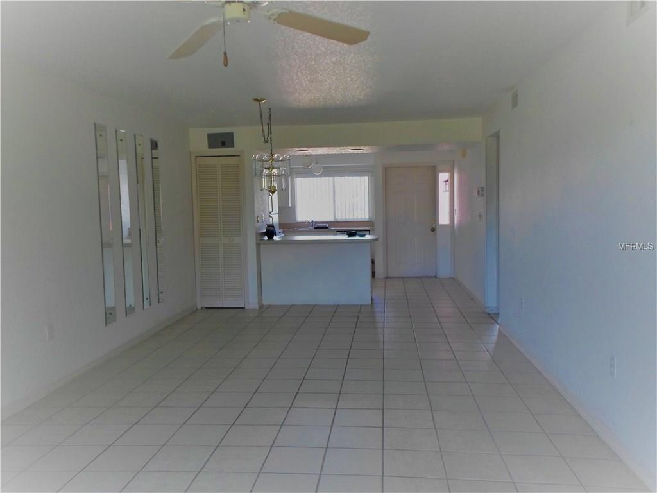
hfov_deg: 65.3
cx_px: 328
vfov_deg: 51.4
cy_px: 246
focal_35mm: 27
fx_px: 512
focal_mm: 4.9
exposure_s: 1/60
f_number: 2.6
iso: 80
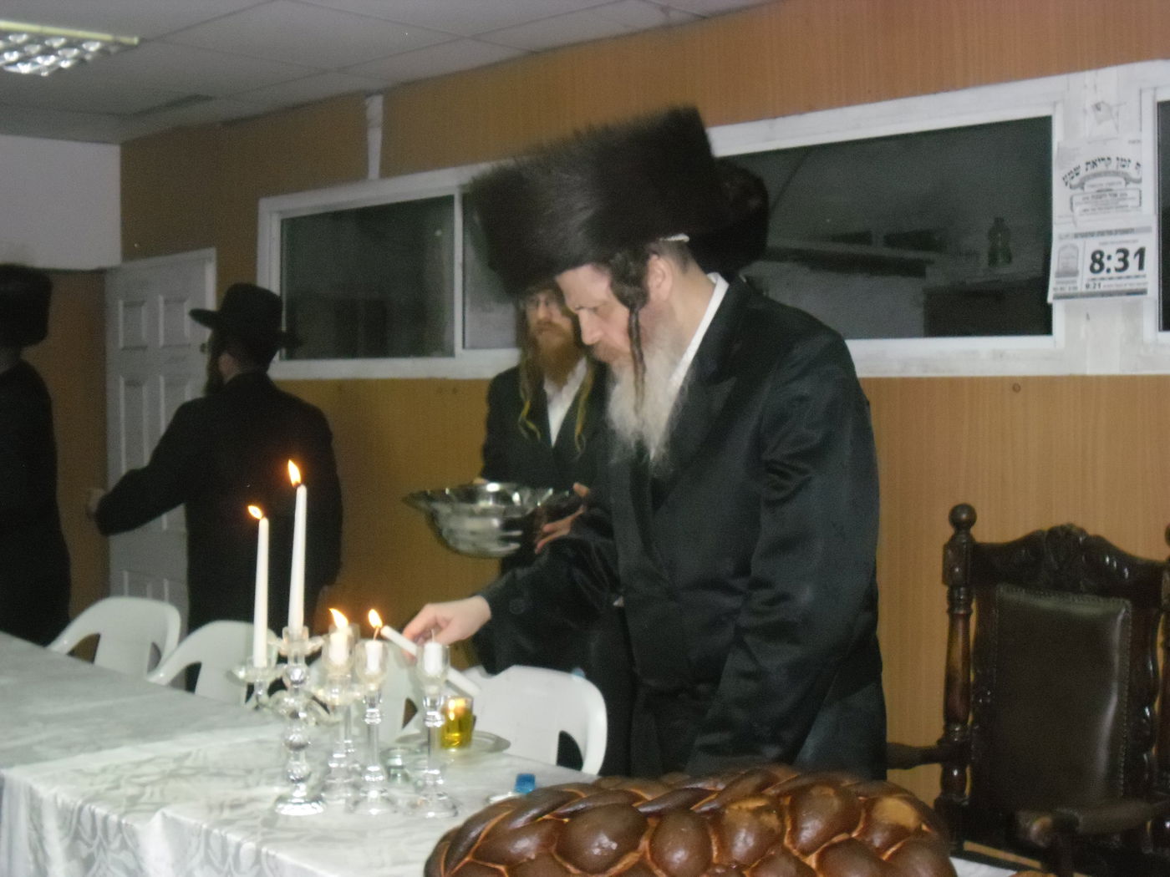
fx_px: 1487
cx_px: 585
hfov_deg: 42.9
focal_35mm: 44
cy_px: 438
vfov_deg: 32.9
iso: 400
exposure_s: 1/45
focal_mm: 7.8
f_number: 4.5
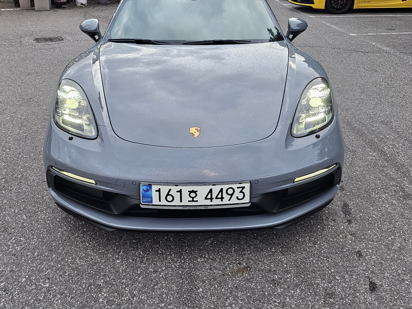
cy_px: 90
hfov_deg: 52.6
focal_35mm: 35
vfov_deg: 39.9
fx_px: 417
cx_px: 196
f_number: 1.8
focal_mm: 5
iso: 250
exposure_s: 1/120
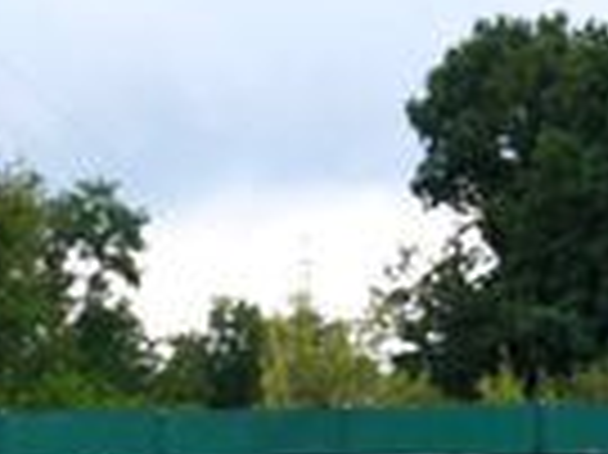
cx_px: -216
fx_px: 3966
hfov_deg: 8.6
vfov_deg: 6.2
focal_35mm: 226
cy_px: 1117
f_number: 5.6
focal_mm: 31
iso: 100
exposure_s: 1/160
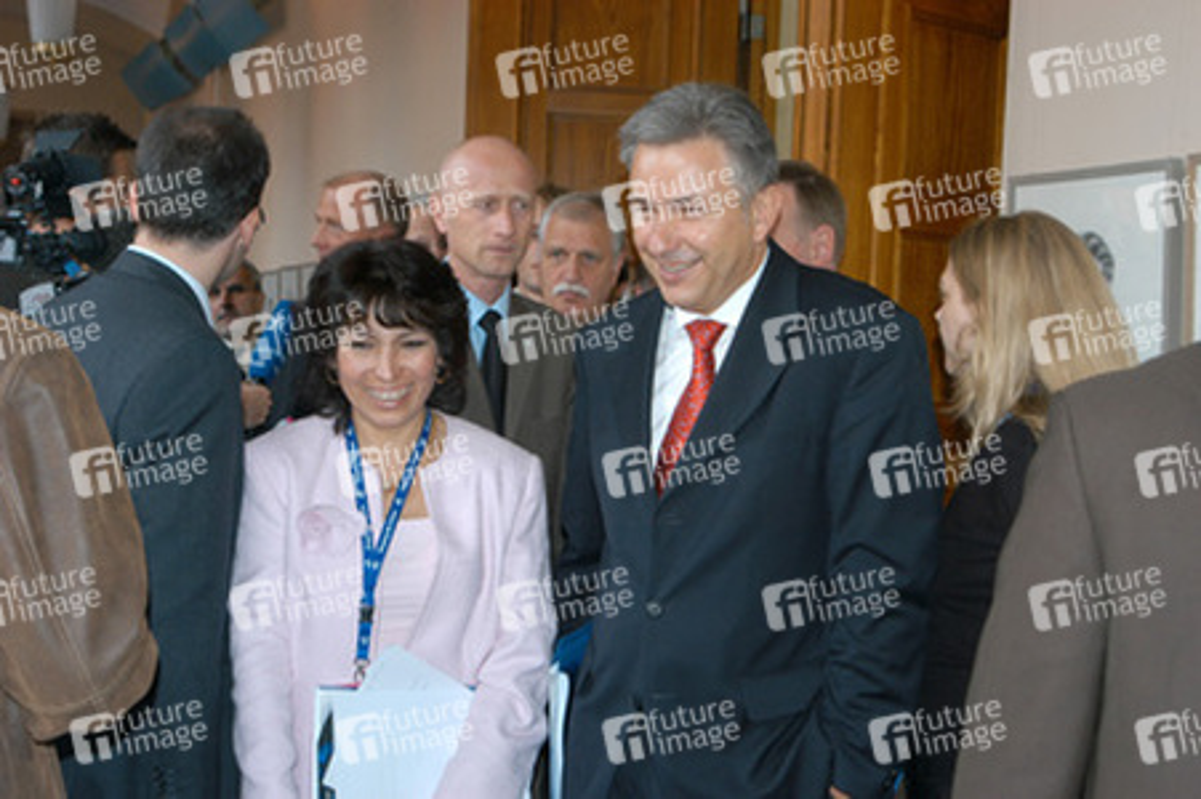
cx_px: 600
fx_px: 1750
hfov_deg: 37.9
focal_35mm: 52
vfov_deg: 25.7
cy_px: 400
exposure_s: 1/50
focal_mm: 35
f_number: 6.3
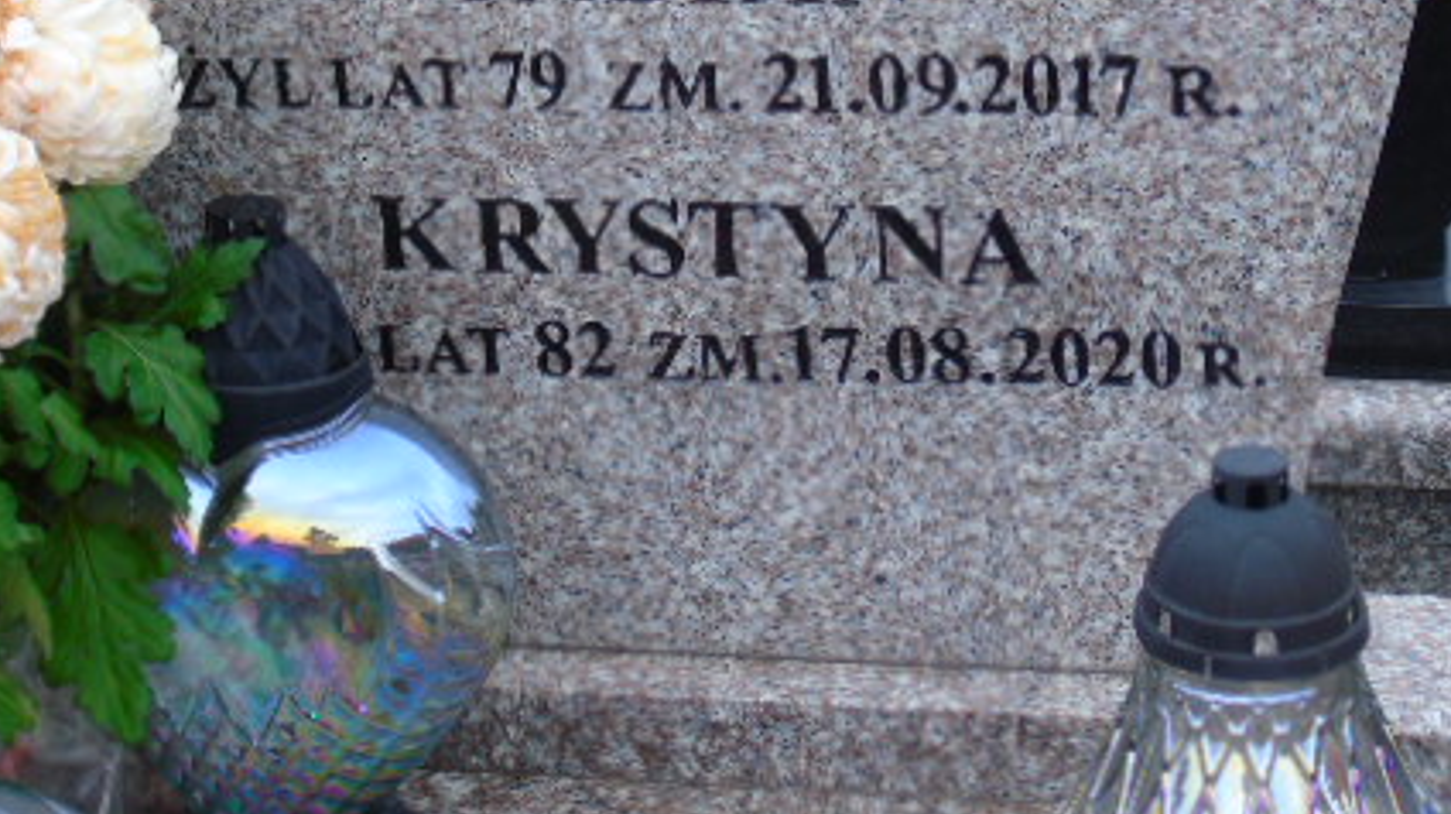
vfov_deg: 11.7
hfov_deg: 20.9
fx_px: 3922
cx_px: 534
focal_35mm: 102
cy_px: 3
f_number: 4.5
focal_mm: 11
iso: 80
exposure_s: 1/30
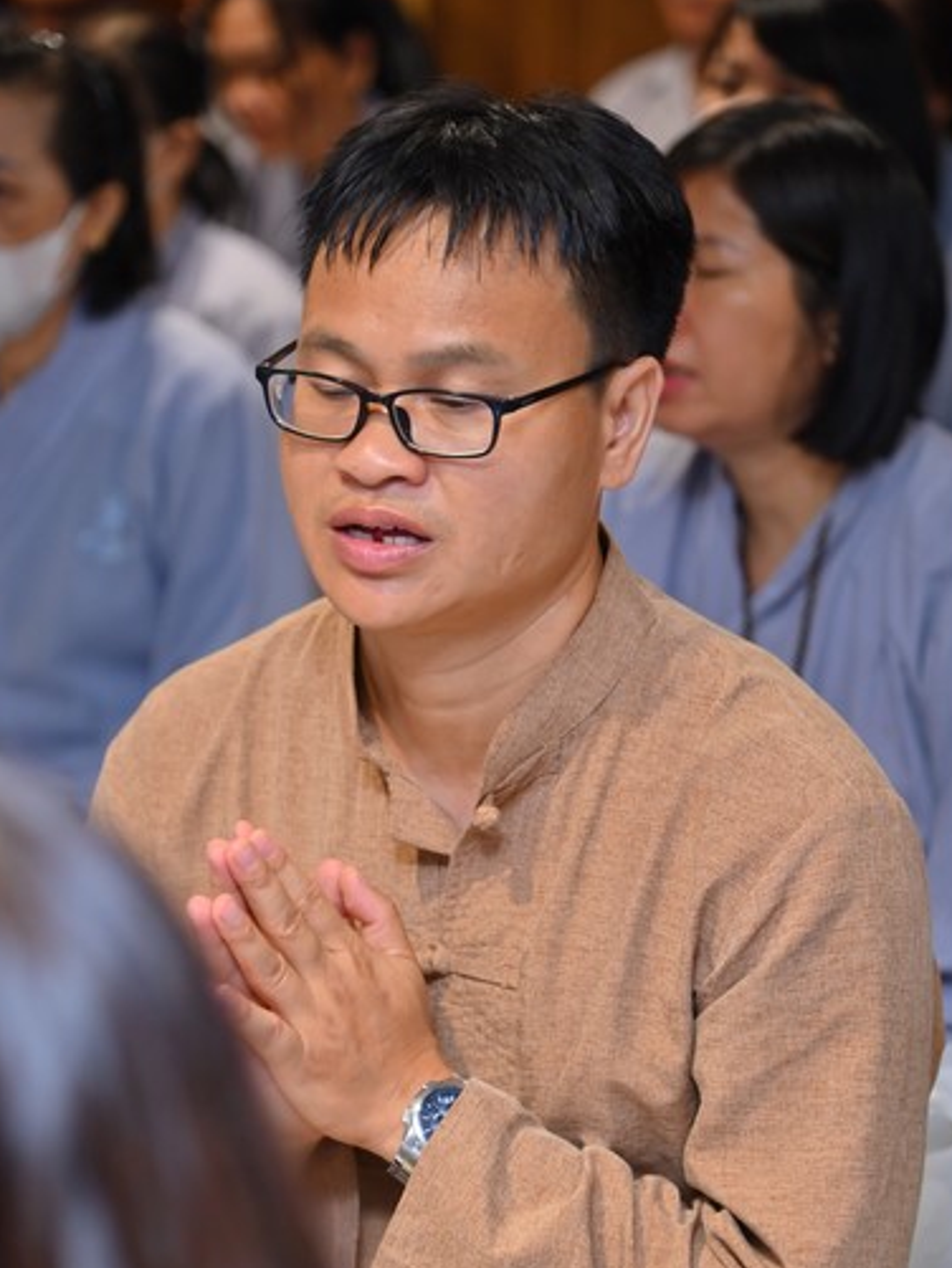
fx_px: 4802
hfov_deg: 11.3
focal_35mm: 131
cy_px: 769
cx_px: 444
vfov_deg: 15.0
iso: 800
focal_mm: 105
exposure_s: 1/100
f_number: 4
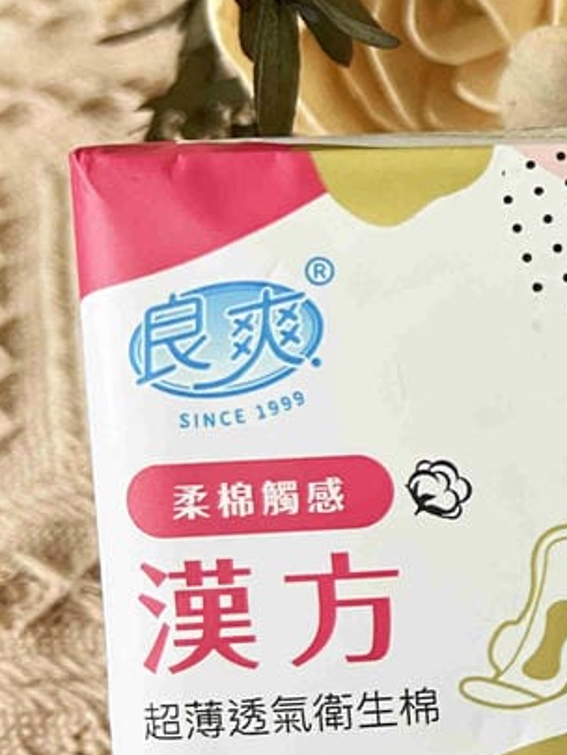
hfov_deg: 15.9
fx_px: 1681
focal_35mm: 77
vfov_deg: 25.3
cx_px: 1054
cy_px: 382
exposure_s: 1/60
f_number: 1.5
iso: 160
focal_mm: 5.7
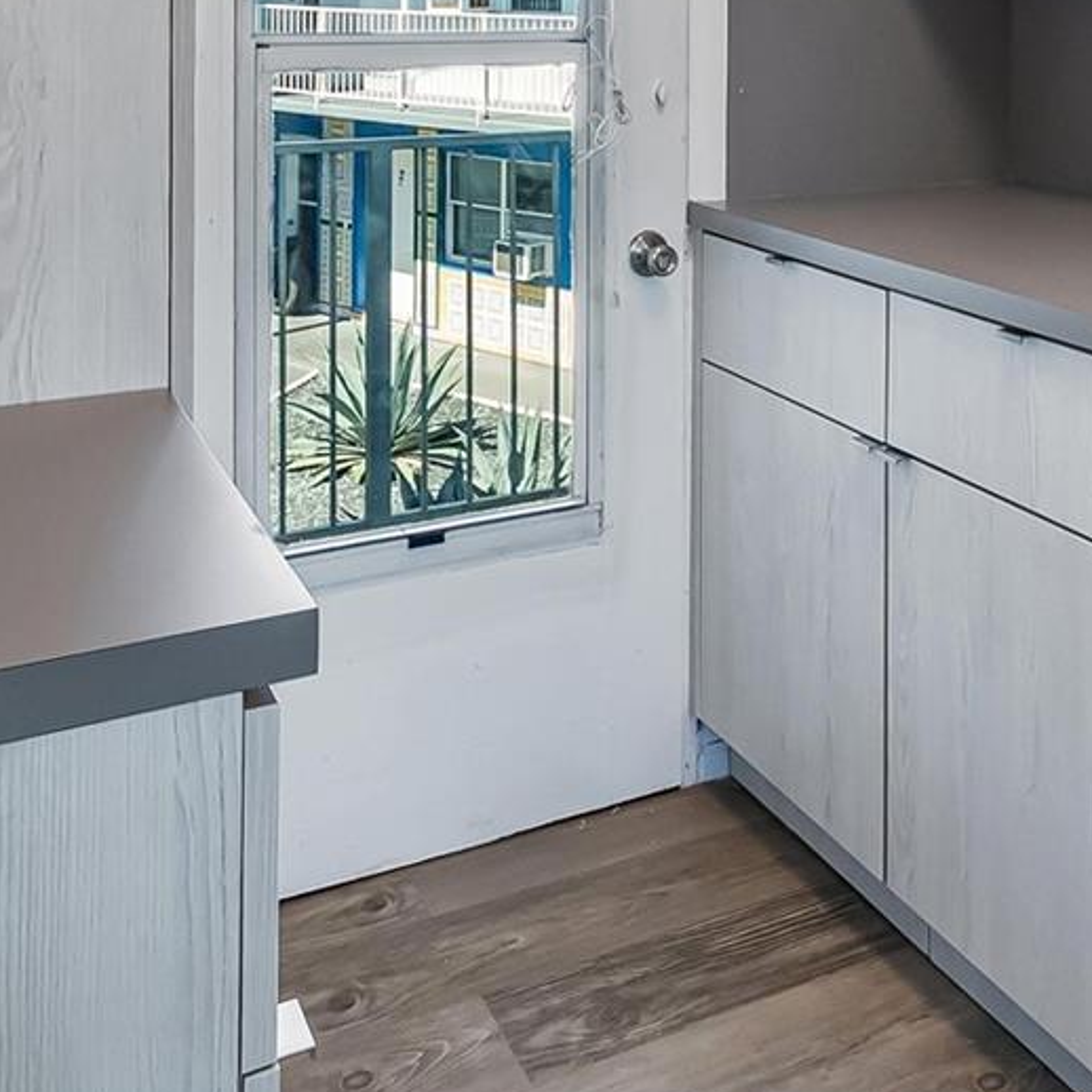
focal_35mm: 42
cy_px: -15
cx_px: 799
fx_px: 1499
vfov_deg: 35.9
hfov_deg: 39.1
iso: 800
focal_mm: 8
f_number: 5.6
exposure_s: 1/100
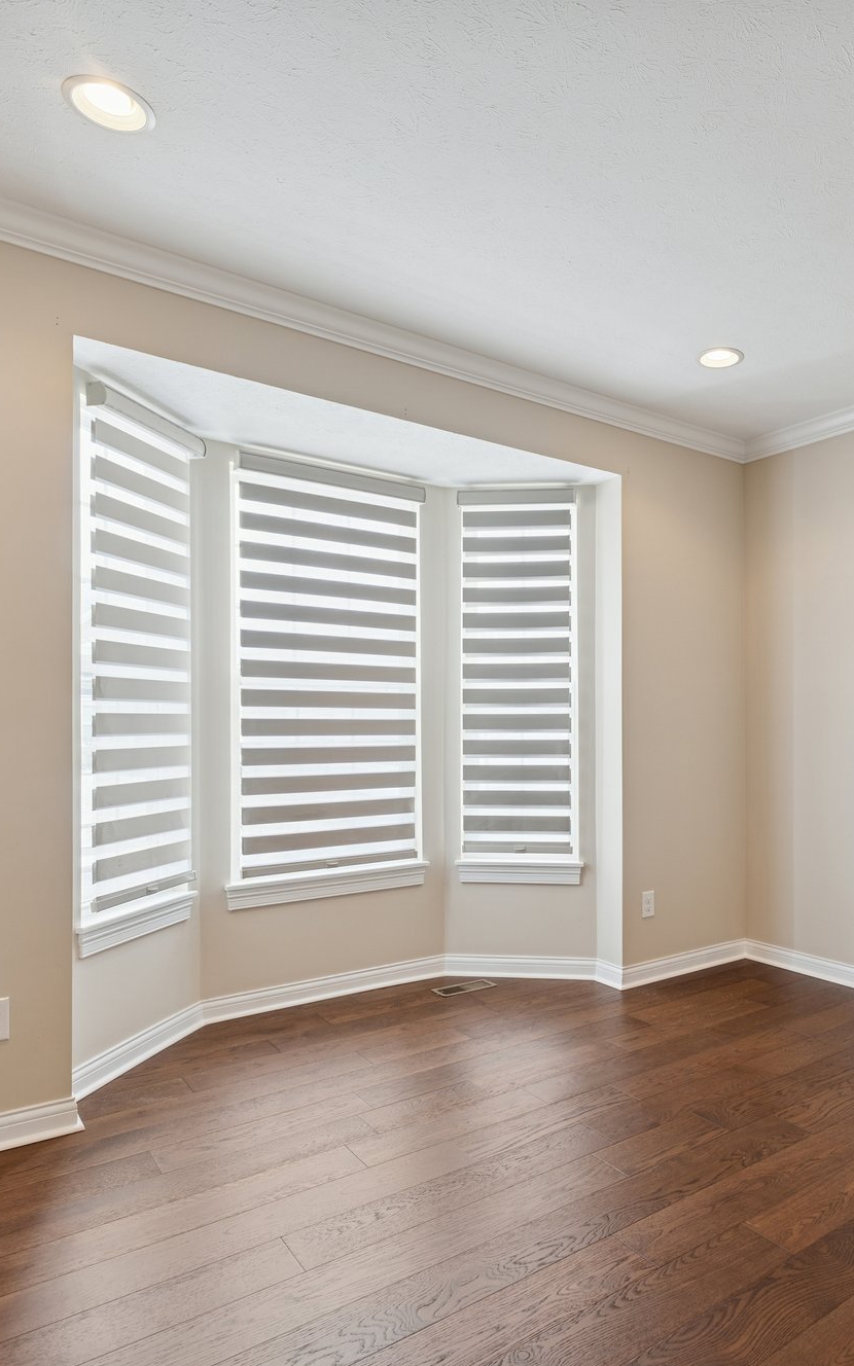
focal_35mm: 22
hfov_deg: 53.2
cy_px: 700
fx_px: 819
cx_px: 614
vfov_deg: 79.6
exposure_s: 1/30
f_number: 5
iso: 250
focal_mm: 14
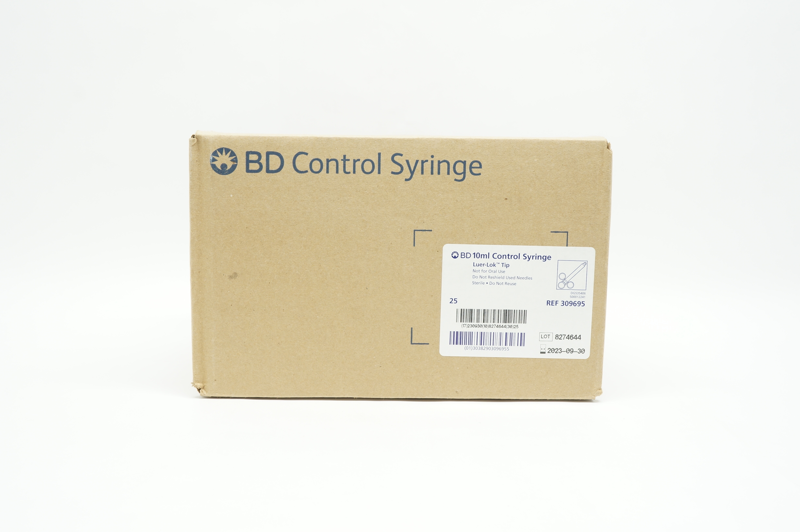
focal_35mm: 39
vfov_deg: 34.1
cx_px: 400
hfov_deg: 49.6
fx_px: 866
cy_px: 266
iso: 400
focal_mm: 26
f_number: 9
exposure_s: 1/15
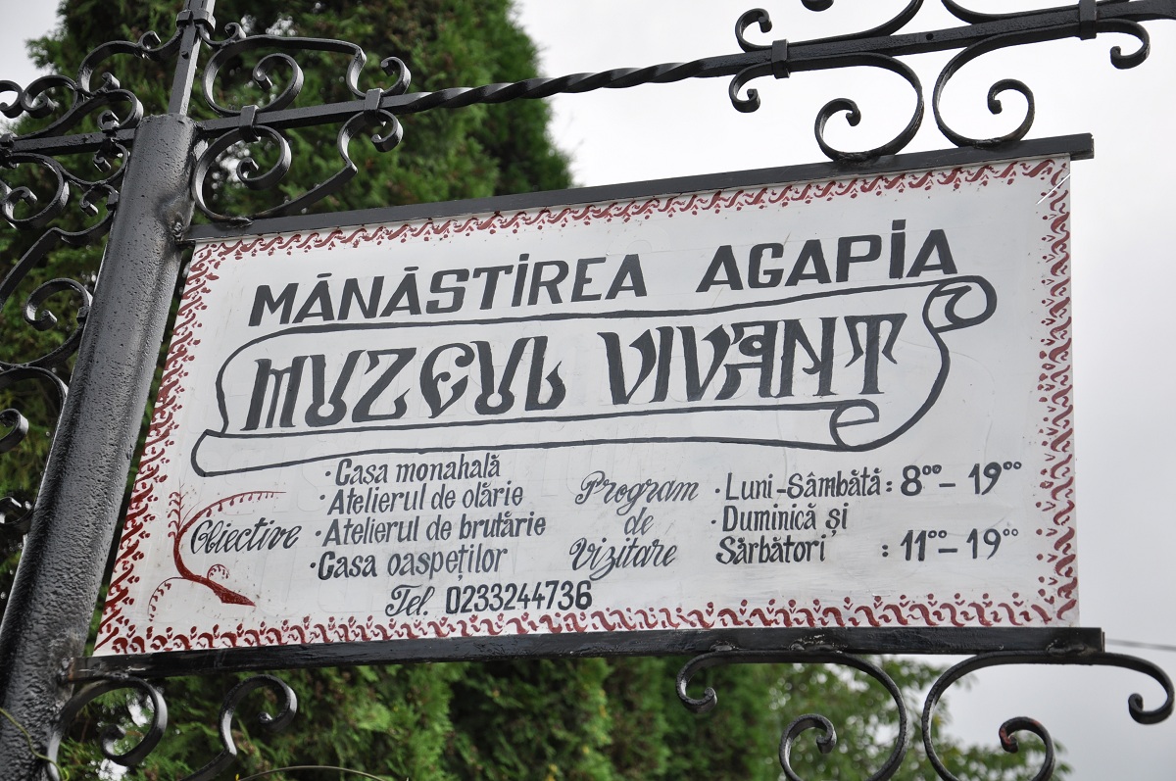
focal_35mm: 68
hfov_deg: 29.9
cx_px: 588
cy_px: 390
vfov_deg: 20.1
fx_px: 2202
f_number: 6.3
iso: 200
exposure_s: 1/200
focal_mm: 45
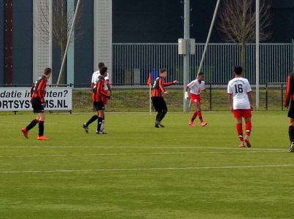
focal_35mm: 391
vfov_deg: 3.8
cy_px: 1
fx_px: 3312
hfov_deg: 5.1
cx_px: 234
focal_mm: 27.6
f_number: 6.3
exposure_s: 1/125
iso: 100
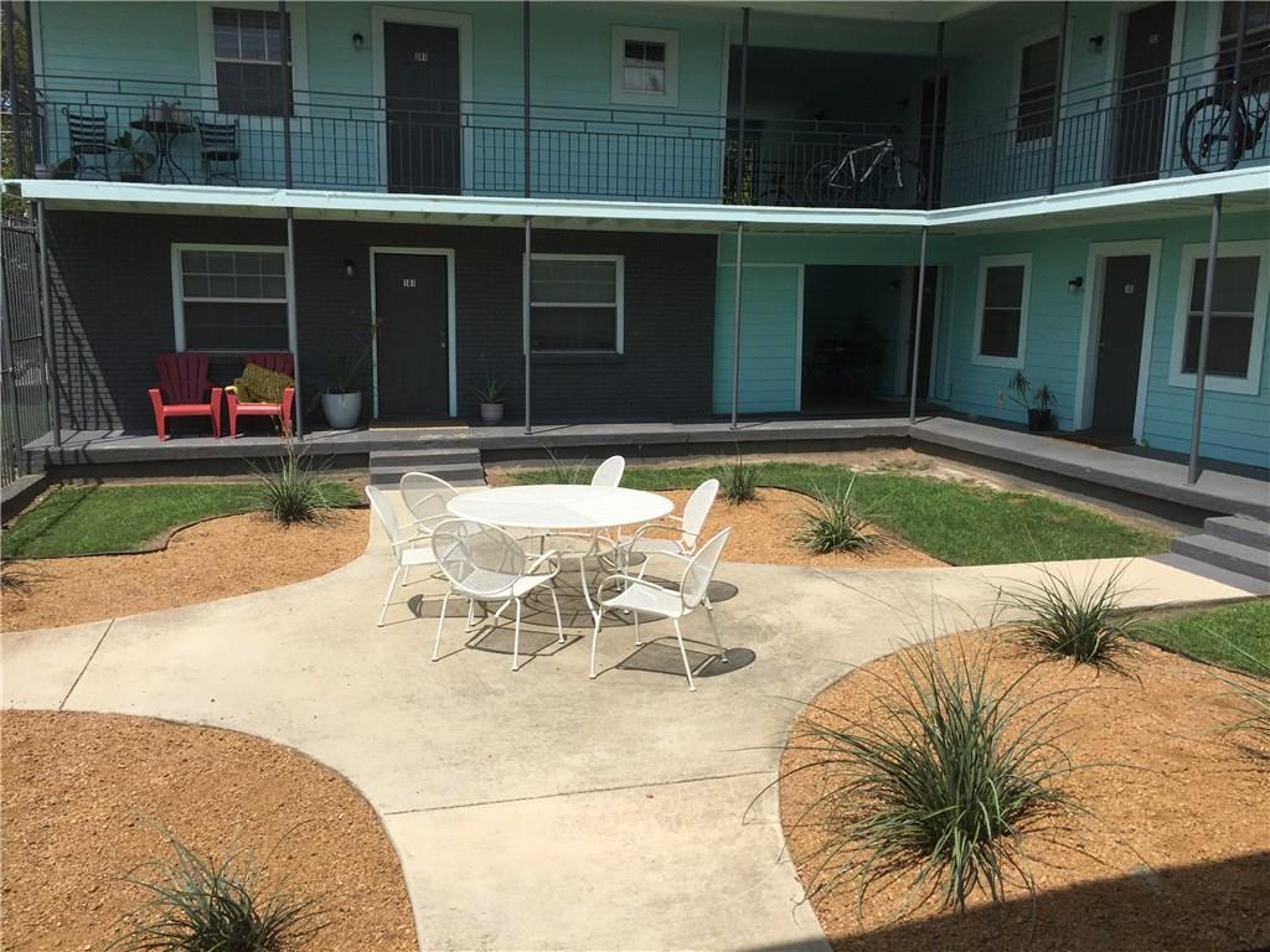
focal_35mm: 29
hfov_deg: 61.7
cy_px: 476
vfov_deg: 48.2
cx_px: 635
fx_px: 1064
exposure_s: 1/3597
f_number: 2.2
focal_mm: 4.15
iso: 32
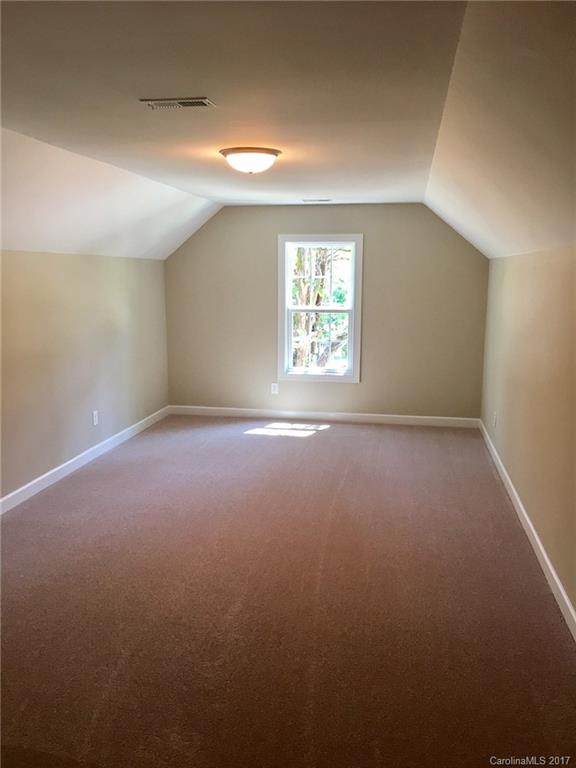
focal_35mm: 29
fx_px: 643
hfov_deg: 48.2
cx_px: 288
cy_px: 384
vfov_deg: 61.7
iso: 80
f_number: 2.2
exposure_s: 1/30
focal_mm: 4.15
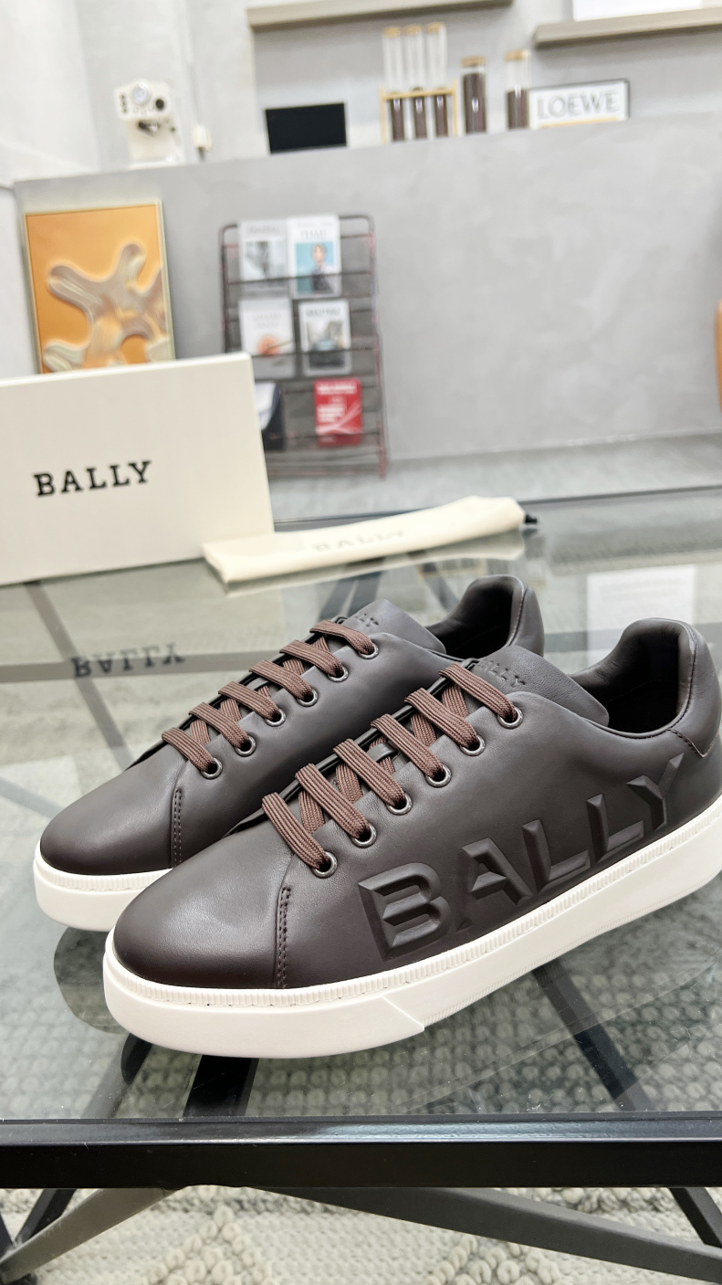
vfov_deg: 66.1
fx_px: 987
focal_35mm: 29
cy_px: 653
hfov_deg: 40.2
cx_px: 360
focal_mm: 5.7
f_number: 1.5
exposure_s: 1/100
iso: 100
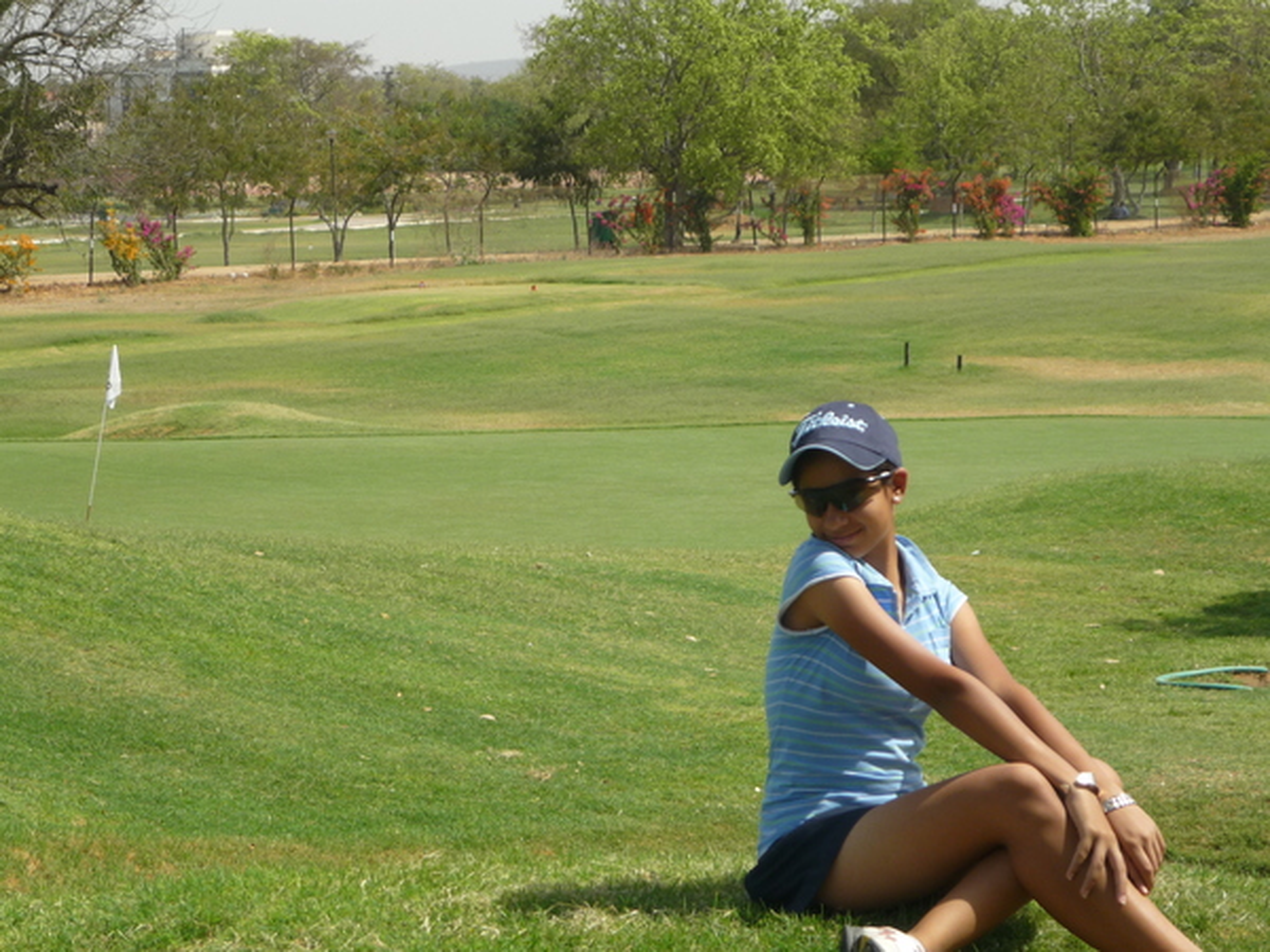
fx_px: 3669
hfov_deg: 19.6
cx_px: 635
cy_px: 476
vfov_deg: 14.8
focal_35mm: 100
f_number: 5.1
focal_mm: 16.5
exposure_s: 1/400
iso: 100
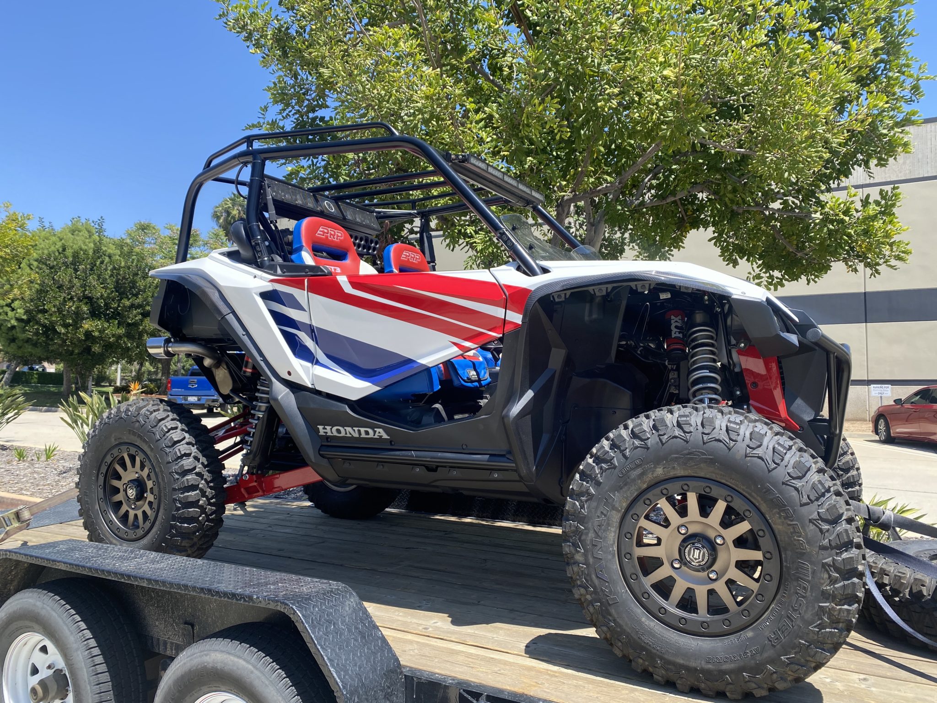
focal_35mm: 26
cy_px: 352
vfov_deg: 53.1
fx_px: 704
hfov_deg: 67.3
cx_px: 468
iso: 32
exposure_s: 1/1171
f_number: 1.8
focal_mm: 4.25
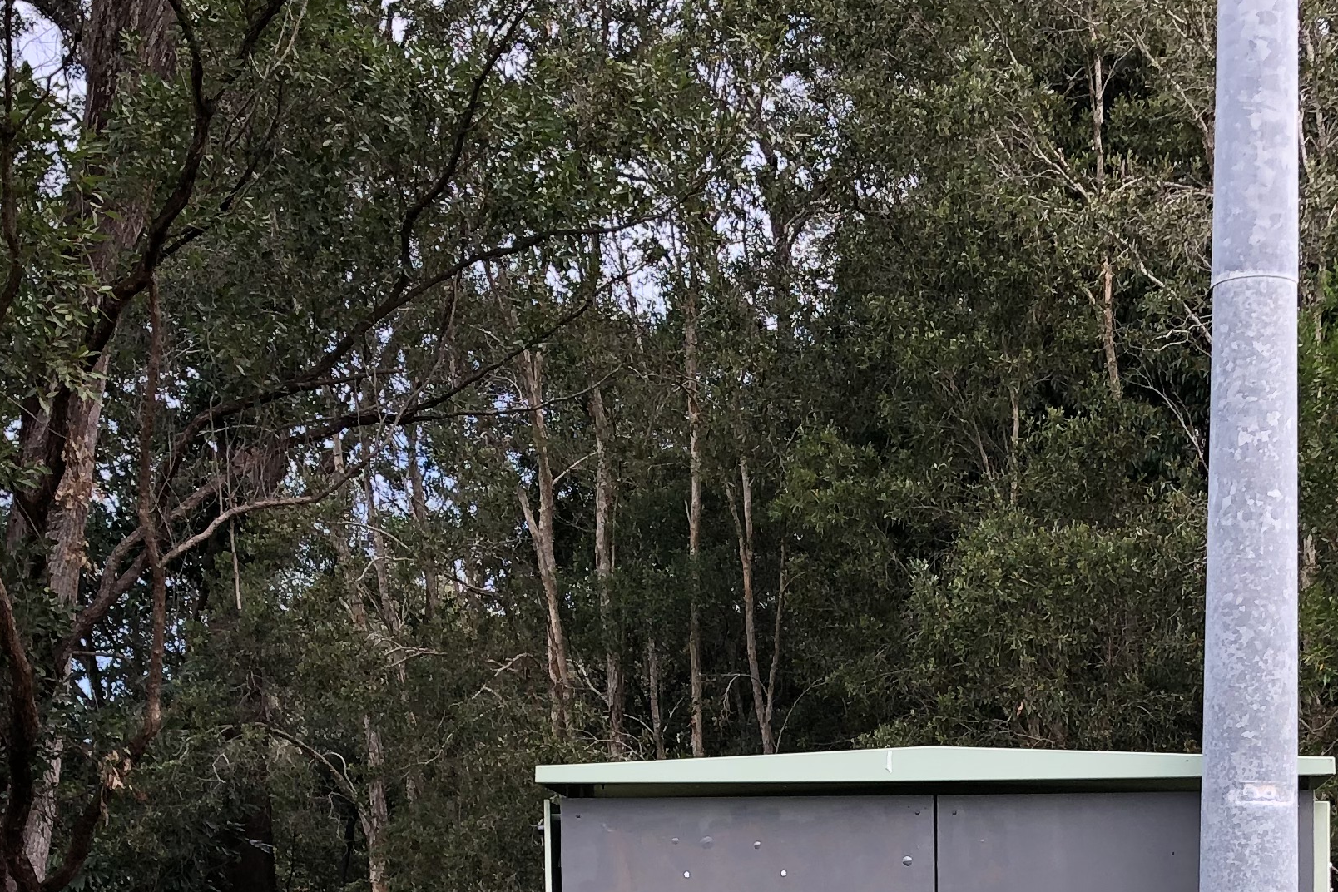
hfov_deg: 27.5
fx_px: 2713
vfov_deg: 17.7
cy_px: 1103
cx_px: 941
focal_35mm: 73
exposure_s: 1/287
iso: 20
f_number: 1.8
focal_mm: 3.99
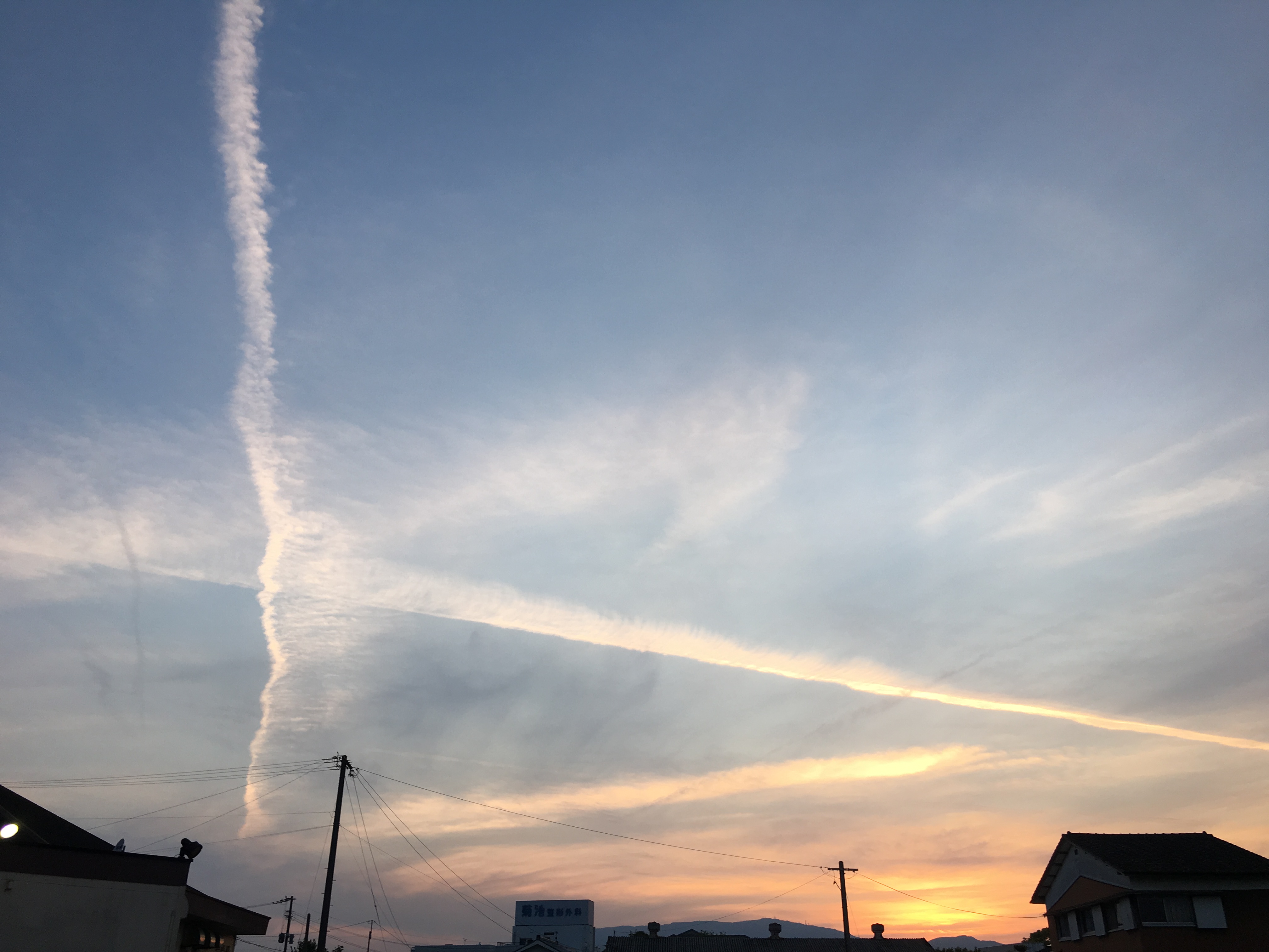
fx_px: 1063
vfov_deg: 48.2
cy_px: 476
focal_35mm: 29
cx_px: 634
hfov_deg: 61.7
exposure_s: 1/137
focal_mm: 4.15
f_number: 2.2
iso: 25
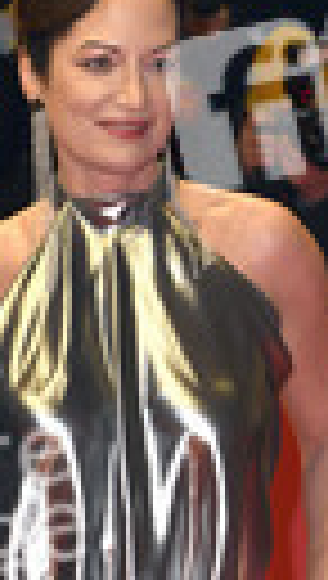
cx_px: -13
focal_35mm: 178
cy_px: 760
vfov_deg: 11.7
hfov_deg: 6.8
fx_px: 2740
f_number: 4.5
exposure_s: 1/640
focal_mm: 55
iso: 800
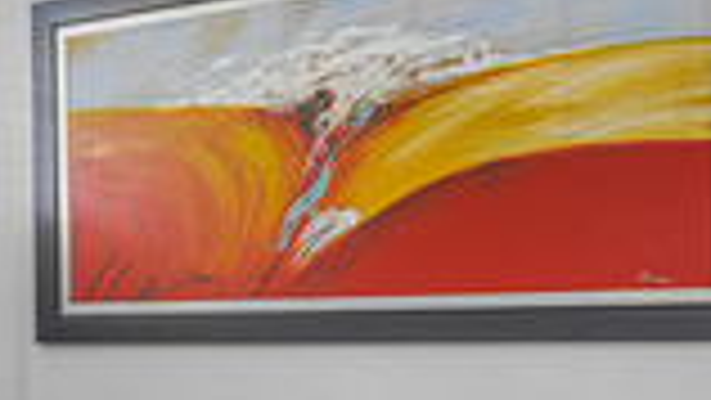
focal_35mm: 68
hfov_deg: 27.2
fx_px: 1282
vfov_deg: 17.5
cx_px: -148
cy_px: 366
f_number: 9
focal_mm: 16
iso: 250
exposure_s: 1.6
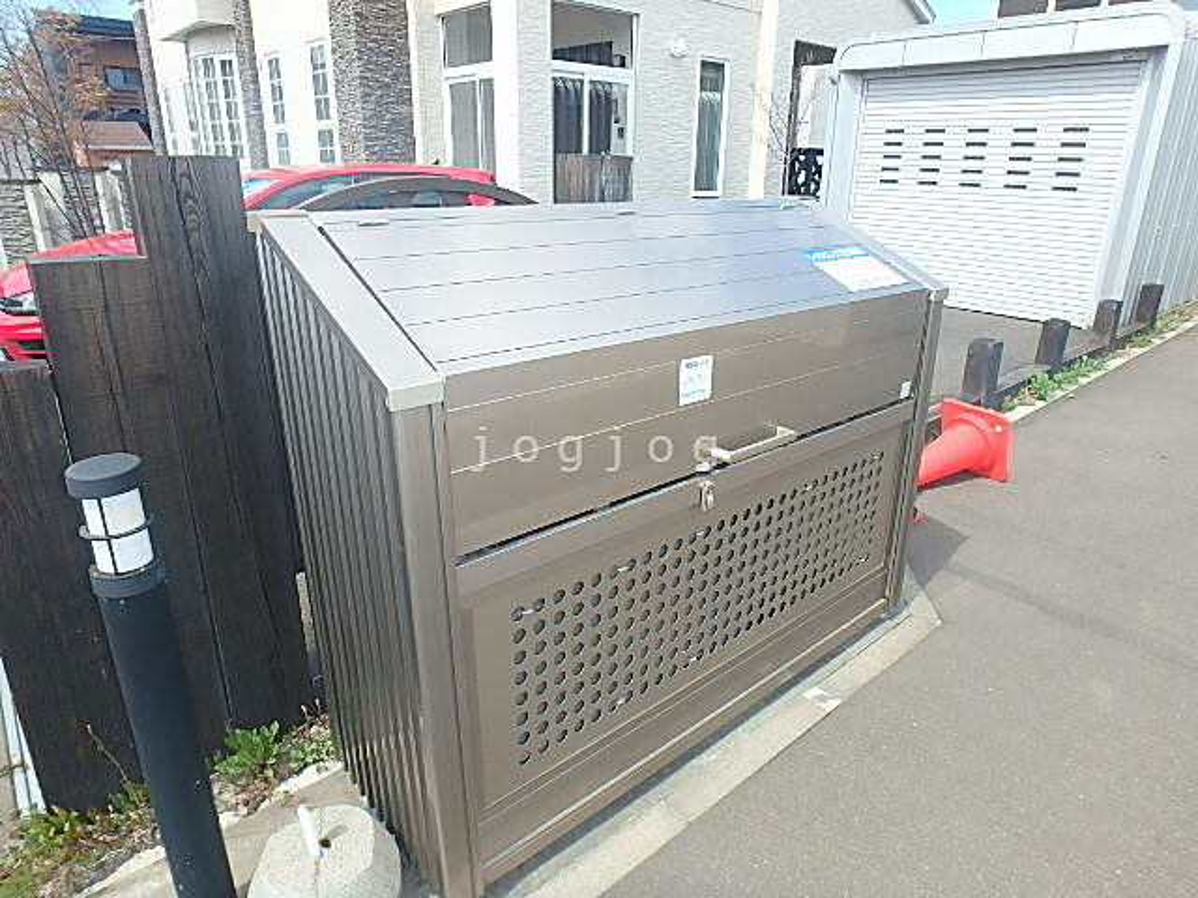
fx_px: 727
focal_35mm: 21
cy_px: 449
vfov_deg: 63.4
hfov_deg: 79.0
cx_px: 599
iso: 125
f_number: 3.5
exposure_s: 1/400
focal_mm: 3.7
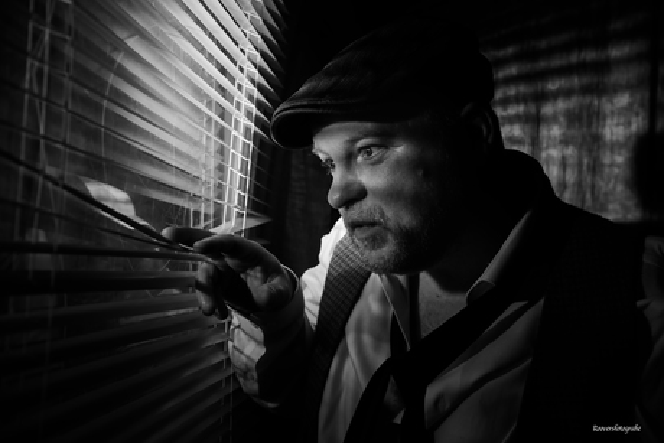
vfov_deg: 33.4
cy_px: 222
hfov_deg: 48.4
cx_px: 332
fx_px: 738
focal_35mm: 40
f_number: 5.6
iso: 64
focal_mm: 40
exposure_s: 1/200
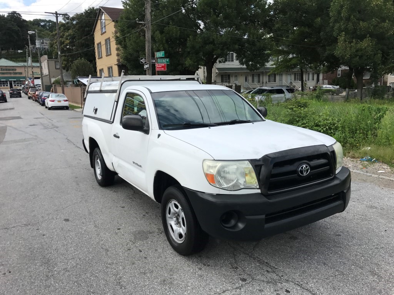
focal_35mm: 28
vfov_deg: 49.7
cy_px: 148
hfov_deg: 63.4
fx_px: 319
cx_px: 197
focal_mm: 3.99
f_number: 1.8
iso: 20
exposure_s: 1/1546
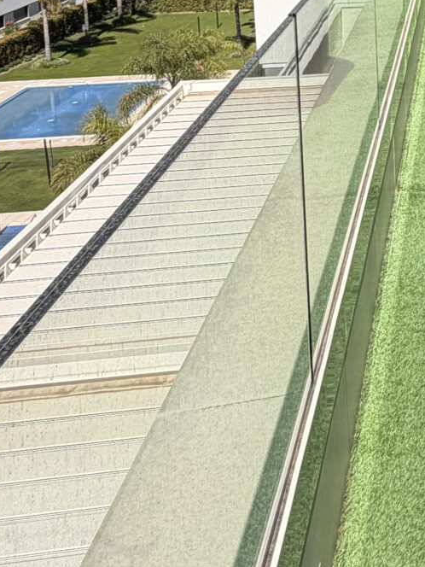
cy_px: -60
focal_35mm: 54
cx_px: 593
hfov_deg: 23.1
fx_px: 884
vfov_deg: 31.5
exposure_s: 1/770
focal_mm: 2.22
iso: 25
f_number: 2.2
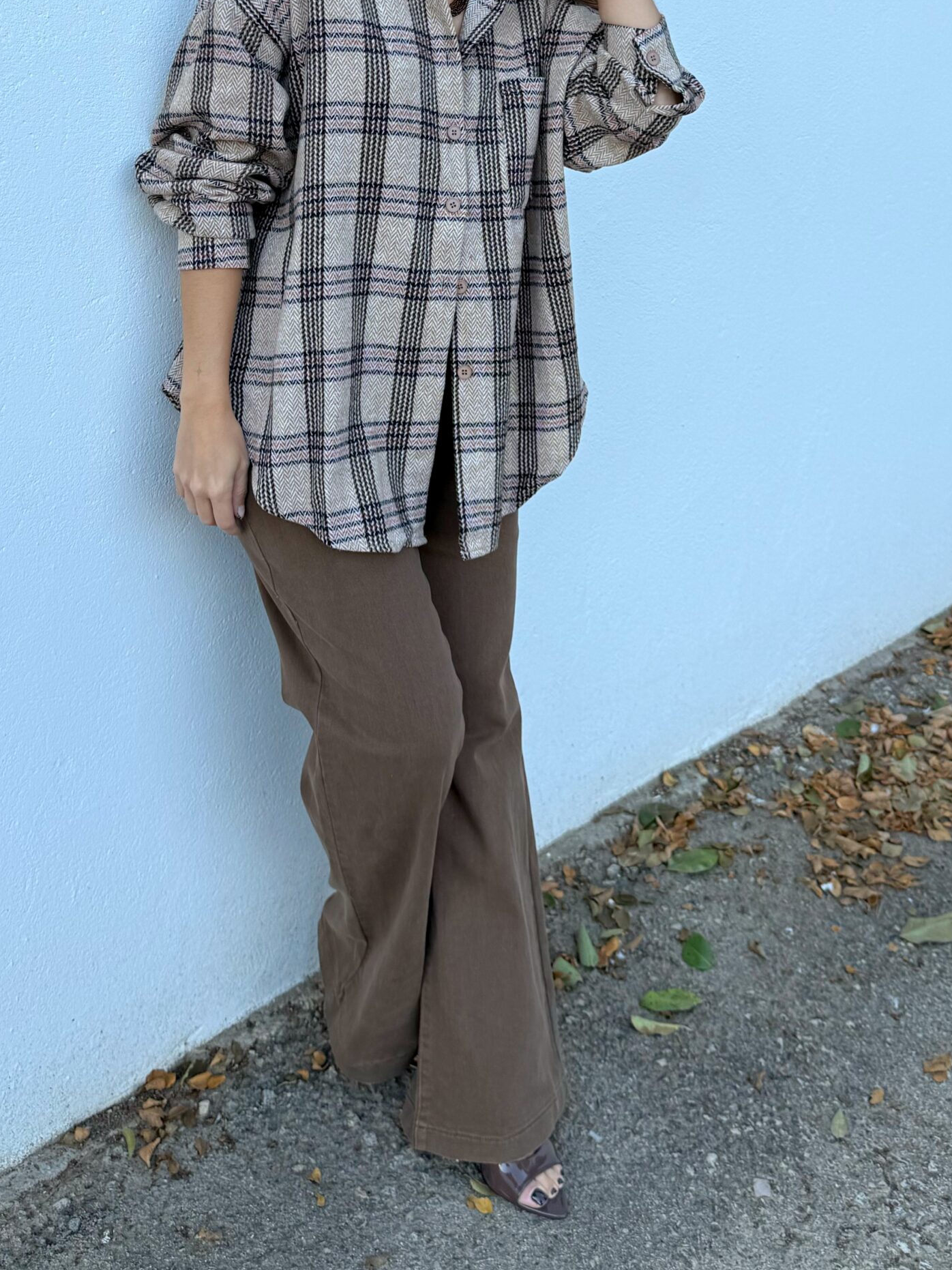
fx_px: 1210
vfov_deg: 54.1
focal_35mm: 33
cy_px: 408
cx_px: 475
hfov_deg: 42.9
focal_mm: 6.76
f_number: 1.78
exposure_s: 1/461
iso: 80
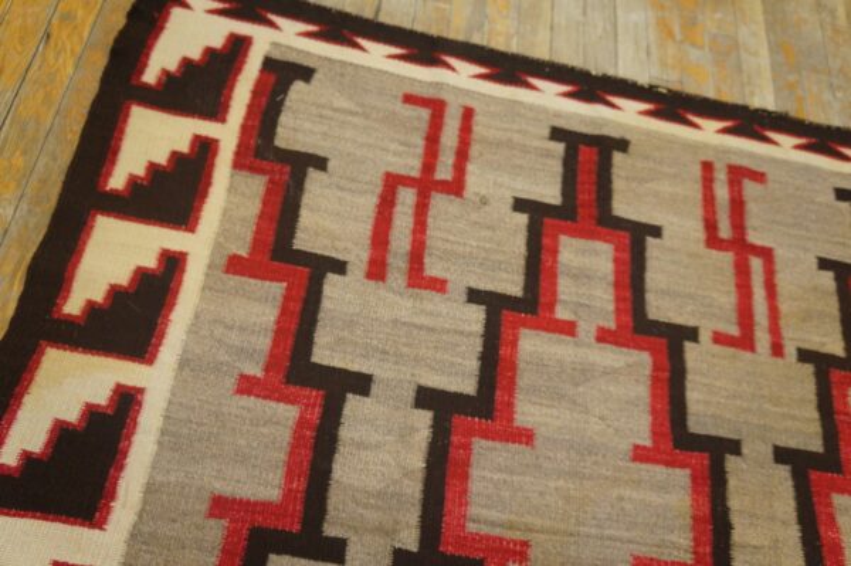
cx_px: 426
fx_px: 779
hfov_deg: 57.3
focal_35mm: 33
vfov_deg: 39.9
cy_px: 283
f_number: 4
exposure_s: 1/160
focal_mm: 22
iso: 2000
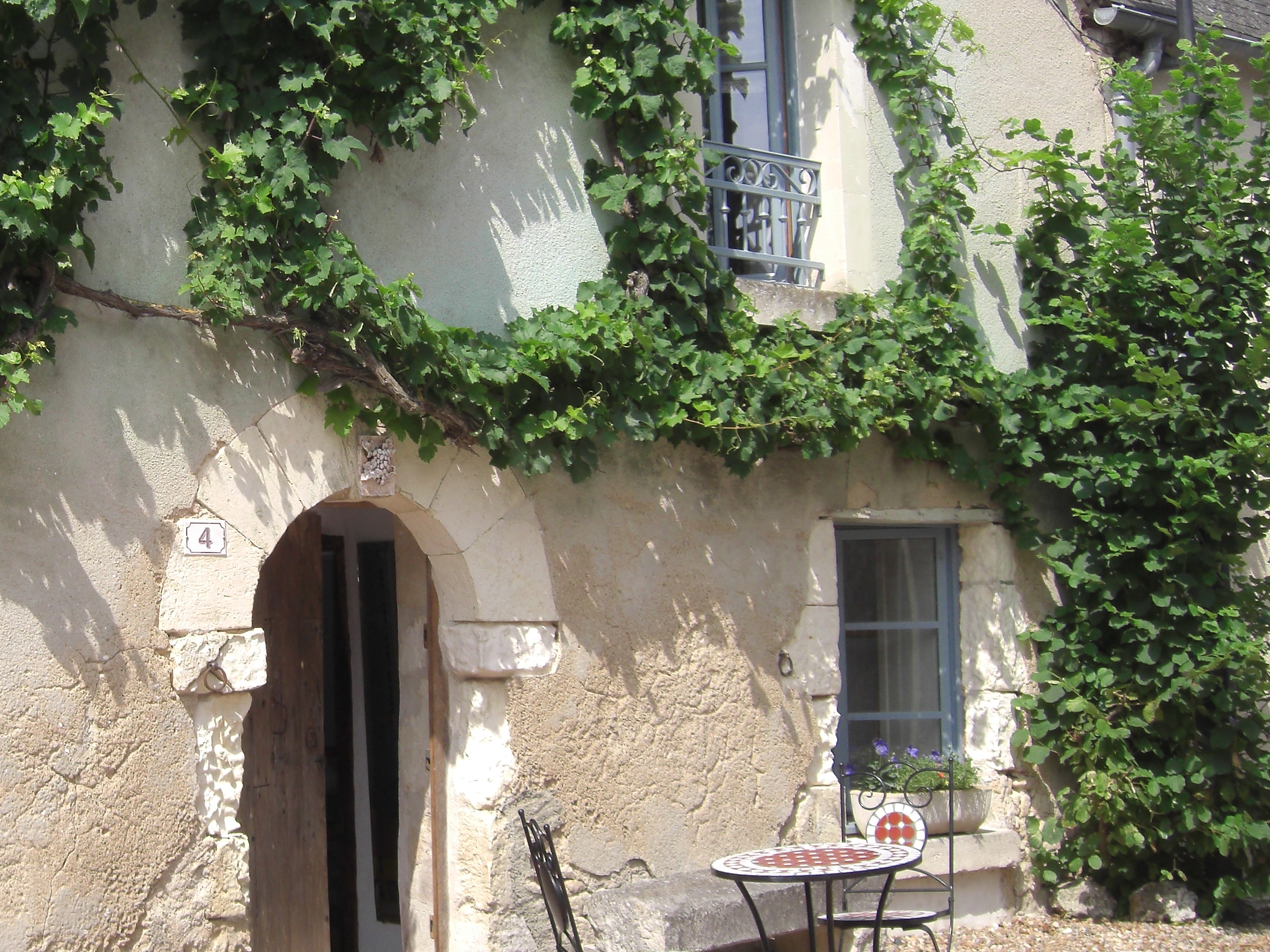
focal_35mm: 63
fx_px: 2311
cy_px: 445
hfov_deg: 30.1
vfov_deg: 23.3
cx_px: 278
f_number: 4
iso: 80
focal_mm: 7.9
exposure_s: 1/640
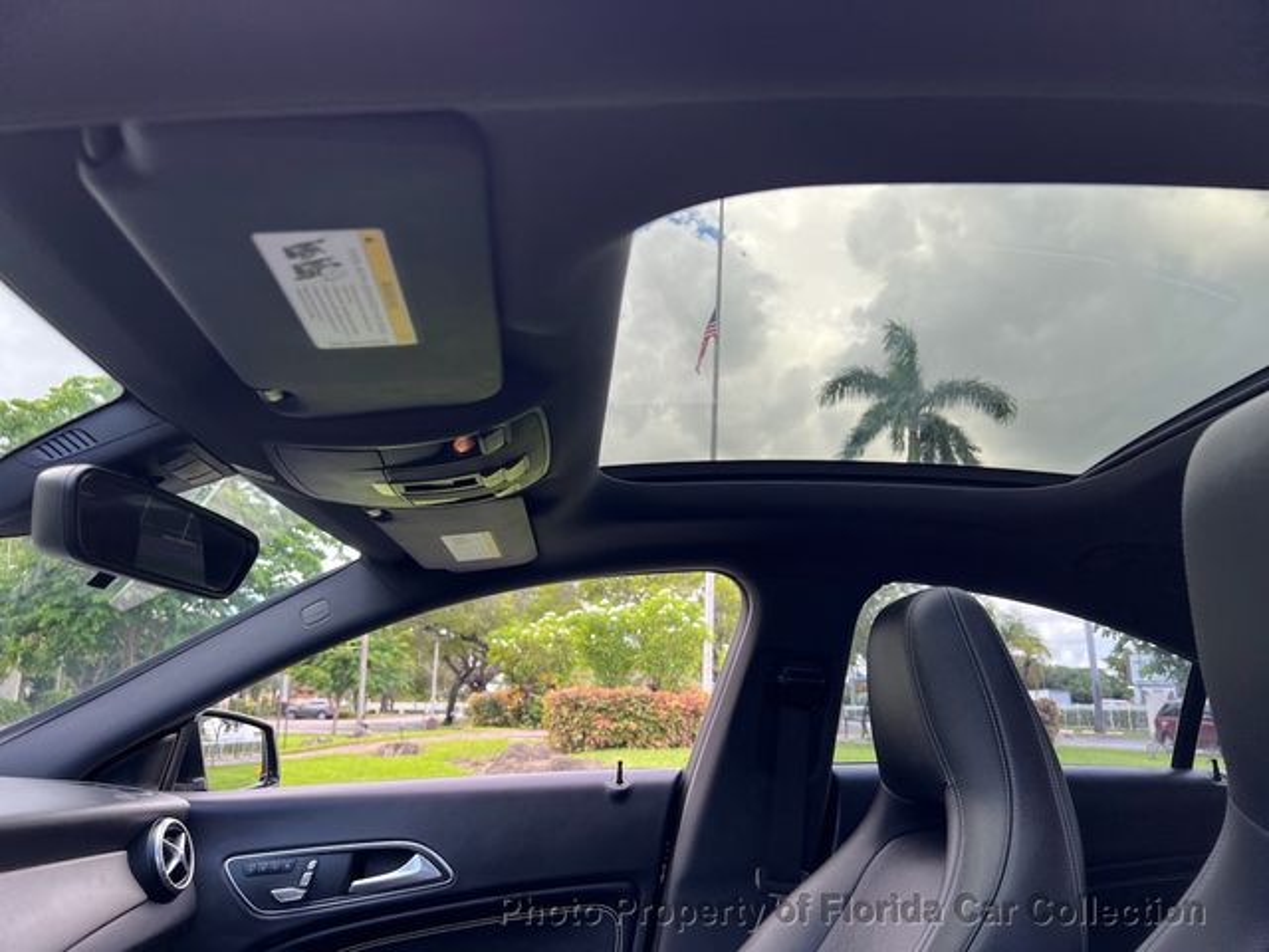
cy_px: 476
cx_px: 634
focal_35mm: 26
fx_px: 953
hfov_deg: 67.3
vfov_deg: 53.1
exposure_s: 1/254
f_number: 1.5
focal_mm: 5.7
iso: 40
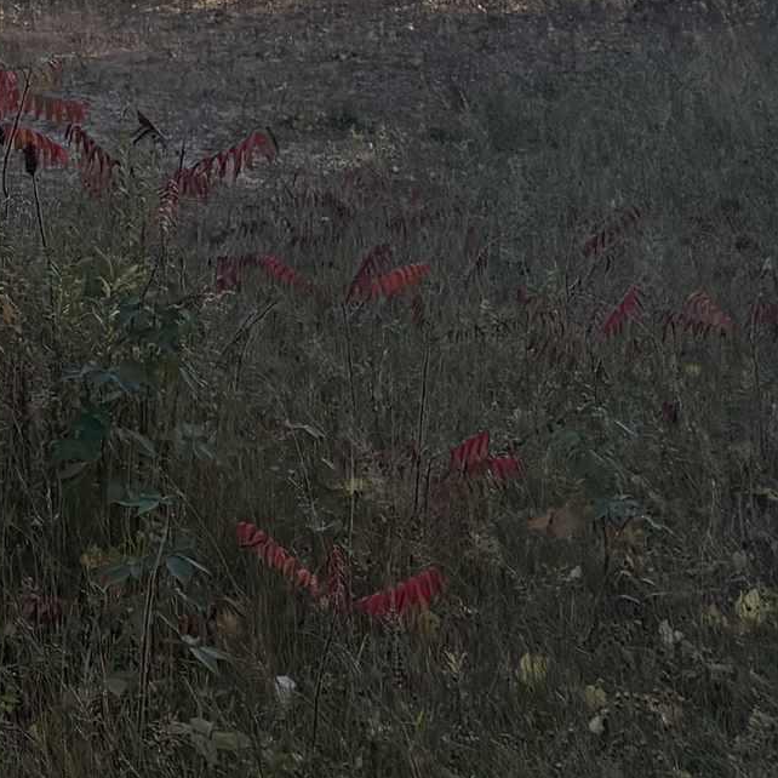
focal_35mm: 110
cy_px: -452
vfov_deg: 14.6
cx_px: -423
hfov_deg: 14.6
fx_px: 2797
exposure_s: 1/1667
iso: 50
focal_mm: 5.96
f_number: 1.6
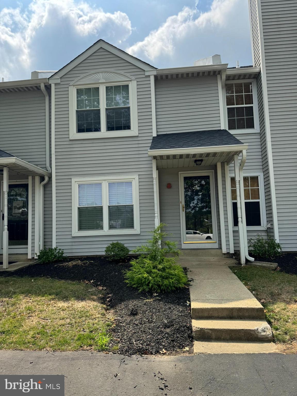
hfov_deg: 56.8
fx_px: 275
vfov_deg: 71.6
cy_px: 198
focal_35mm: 24
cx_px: 148
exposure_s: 1/1980
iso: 80
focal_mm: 6.76
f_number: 1.78
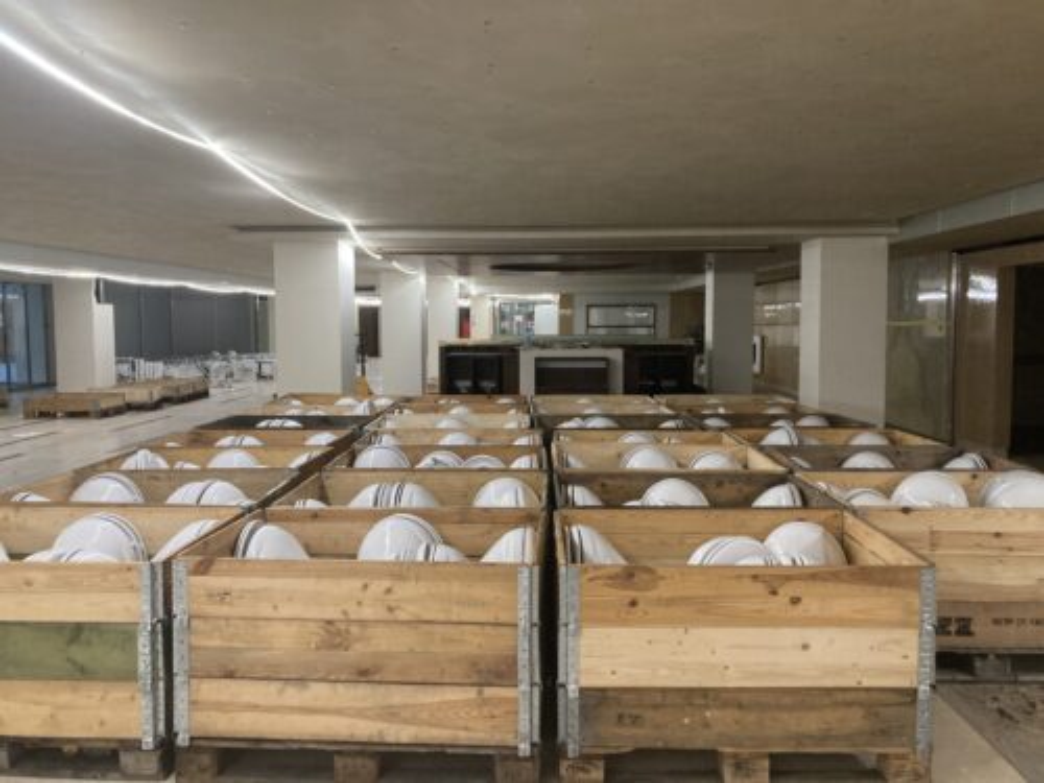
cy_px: 392
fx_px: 844
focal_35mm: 28
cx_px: 522
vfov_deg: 49.7
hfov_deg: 63.4
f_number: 1.8
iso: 200
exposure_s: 1/50
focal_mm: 3.99
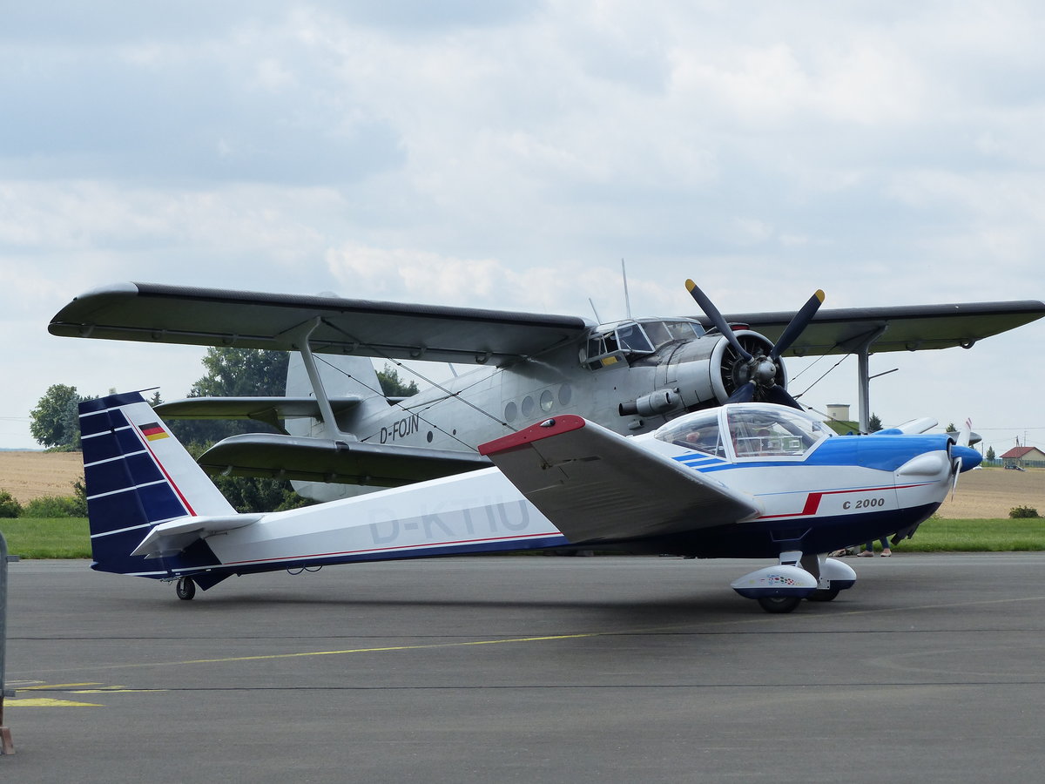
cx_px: 522
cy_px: 392
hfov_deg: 13.0
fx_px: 4589
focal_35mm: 152
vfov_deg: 9.8
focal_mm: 27.4
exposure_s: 1/1000
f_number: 4
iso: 160
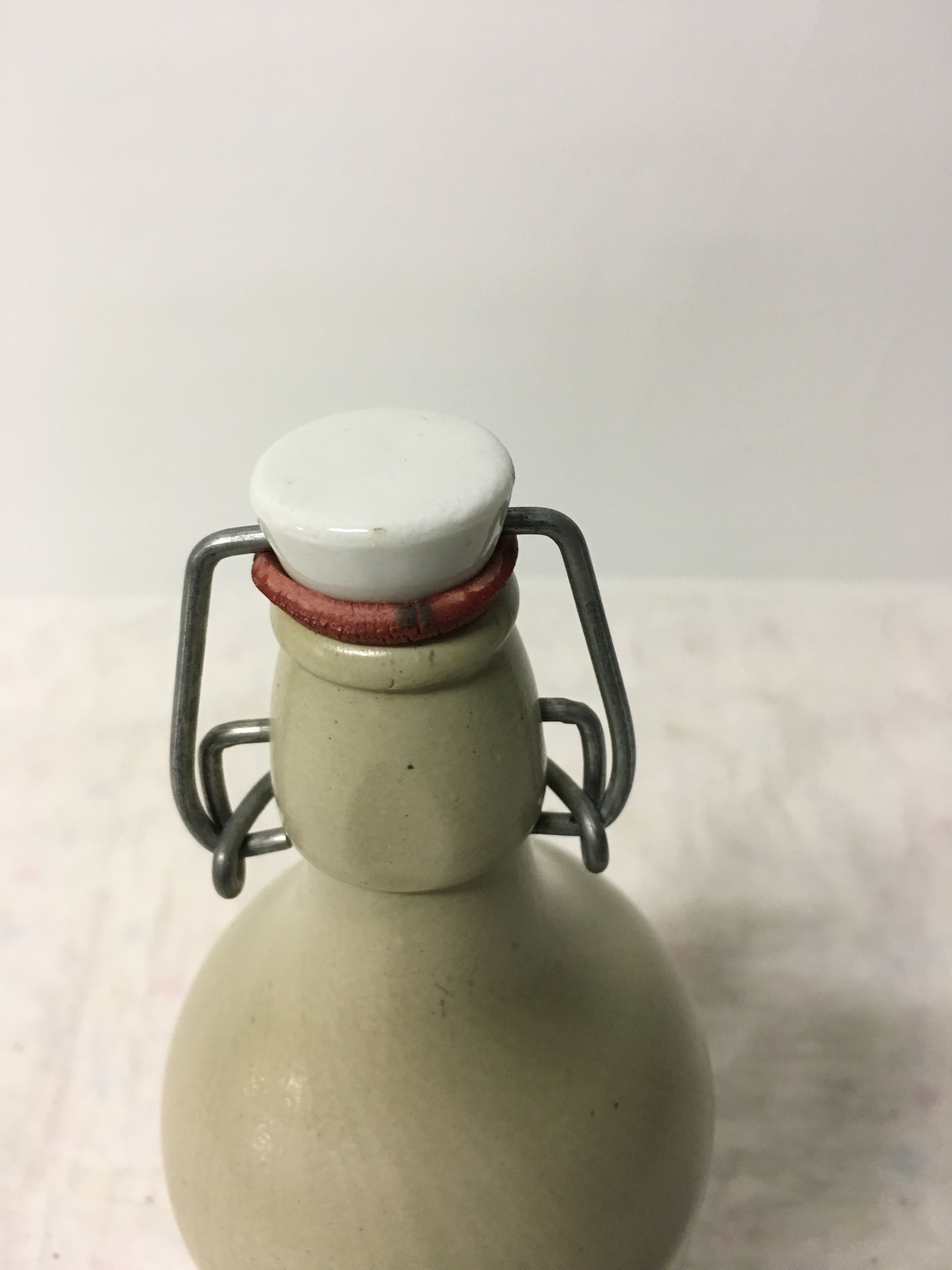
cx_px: 476
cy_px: 635
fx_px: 1063
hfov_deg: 48.2
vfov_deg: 61.7
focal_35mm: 29
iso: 125
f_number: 2.2
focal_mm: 4.15
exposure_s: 1/33
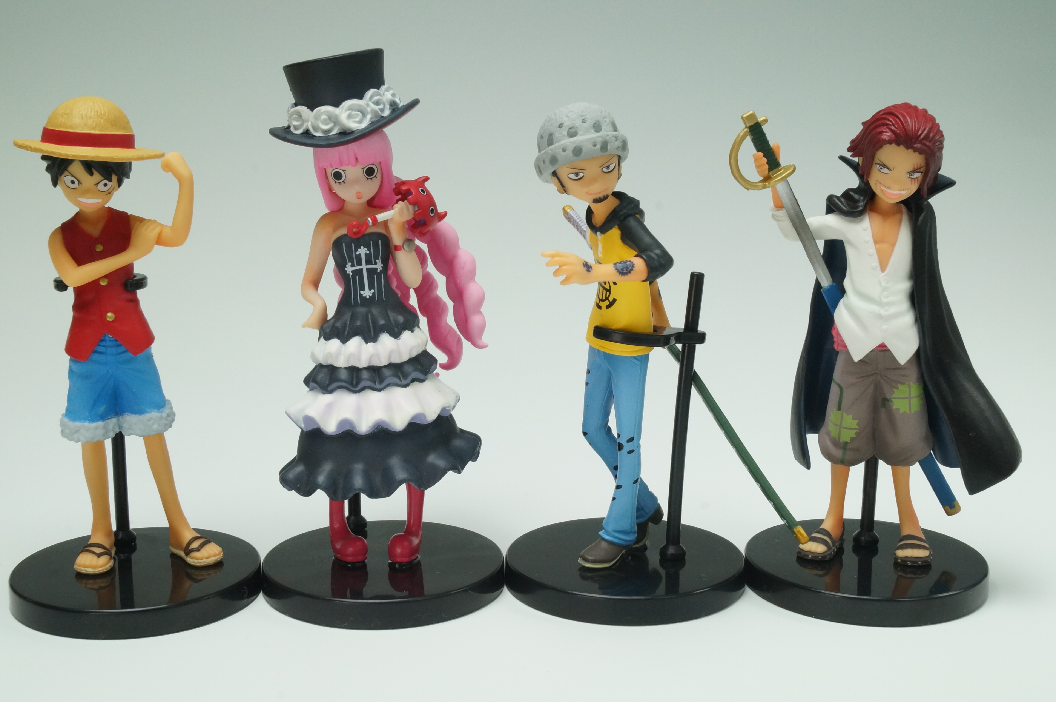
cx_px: 528
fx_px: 1319
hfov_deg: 43.6
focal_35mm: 45
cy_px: 351
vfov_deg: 29.8
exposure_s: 1/8
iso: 800
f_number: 20
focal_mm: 30
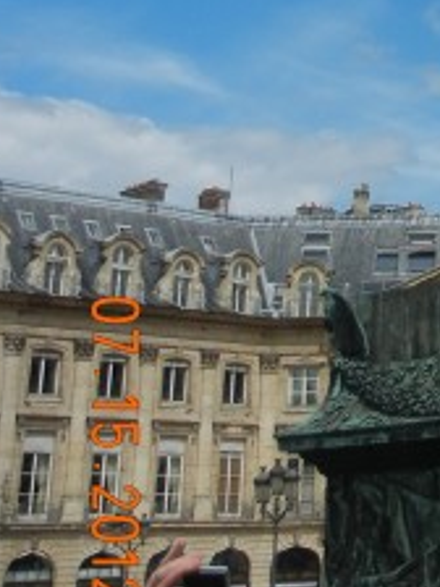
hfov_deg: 13.3
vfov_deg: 18.2
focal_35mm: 103
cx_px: 712
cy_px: -92
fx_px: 1746
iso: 160
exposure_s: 1/762
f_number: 7
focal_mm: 5.4
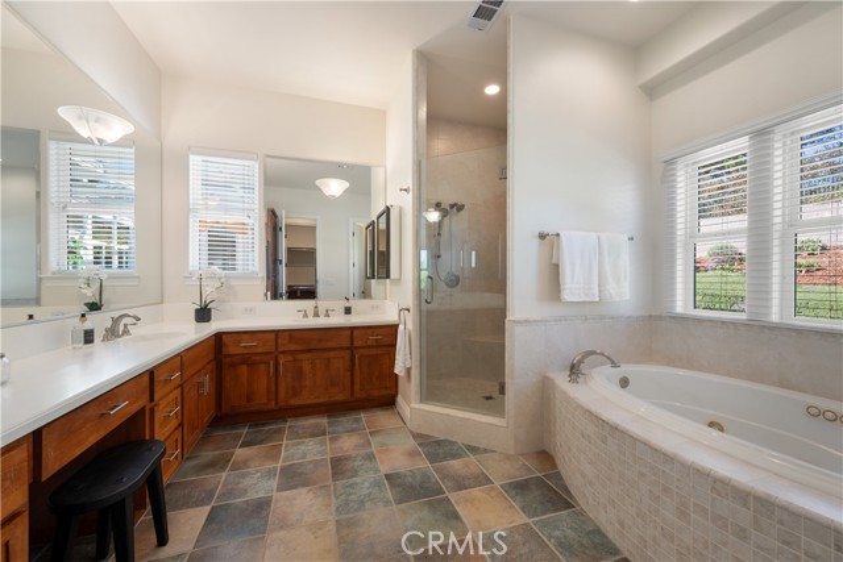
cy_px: 281
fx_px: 328
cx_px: 422
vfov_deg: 81.2
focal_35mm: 14
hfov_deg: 104.2
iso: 100
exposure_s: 1/8
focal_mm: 14
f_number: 8
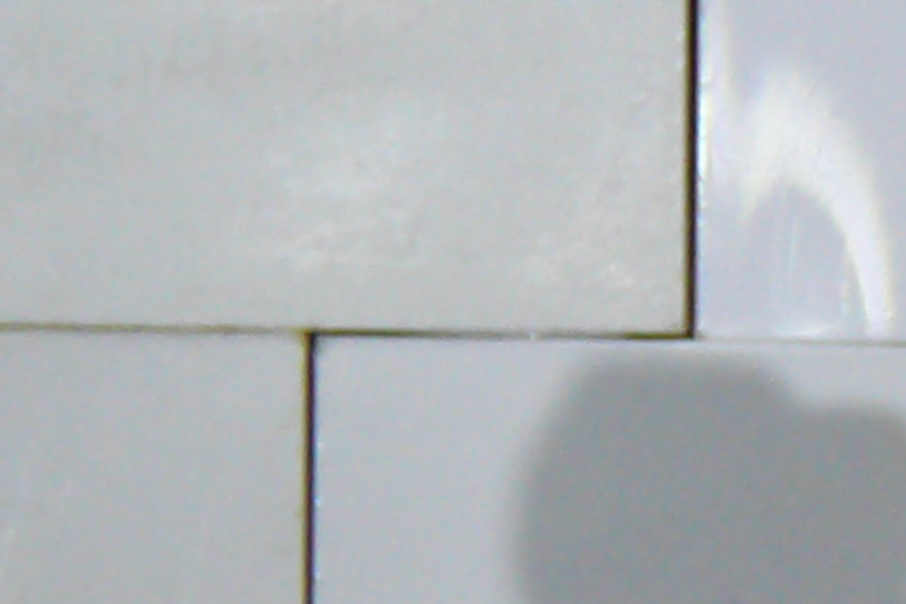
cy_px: 823
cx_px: 2050
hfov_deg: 4.4
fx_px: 11475
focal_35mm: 456
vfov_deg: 3.0
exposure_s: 1/30
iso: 125
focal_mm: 14.1
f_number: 3.9
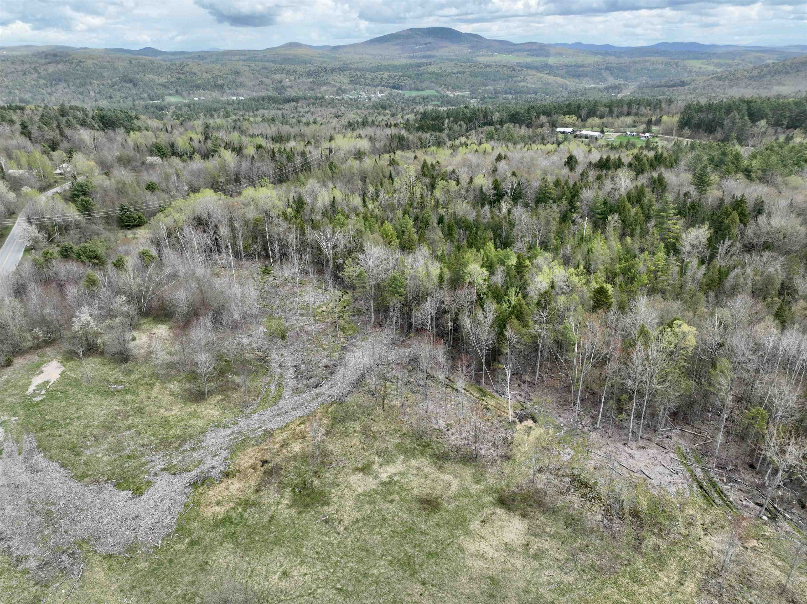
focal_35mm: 24
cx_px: 404
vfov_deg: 56.8
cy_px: 302
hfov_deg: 71.6
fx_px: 559
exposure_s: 1/1600
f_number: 2.8
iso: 200
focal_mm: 12.29
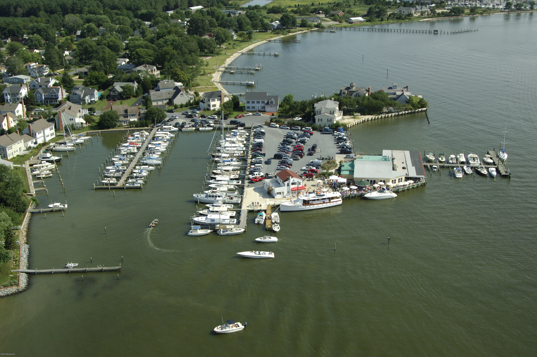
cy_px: 178
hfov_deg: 45.0
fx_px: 648
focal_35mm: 44
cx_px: 268
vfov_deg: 30.8
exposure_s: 1/500
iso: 400
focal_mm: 29
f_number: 10
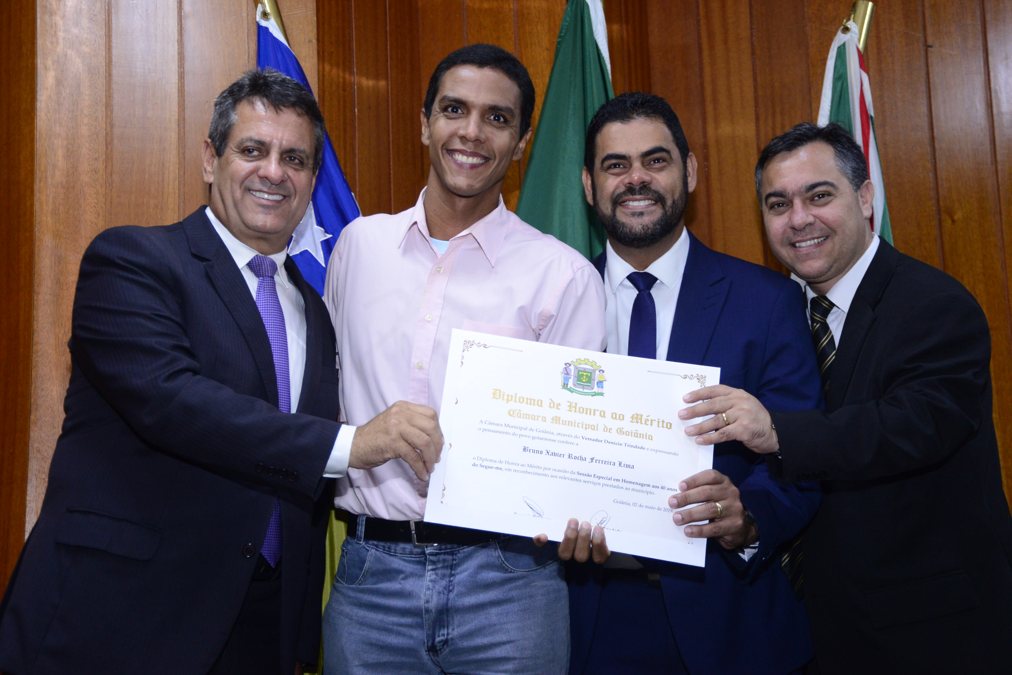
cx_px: 506
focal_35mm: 58
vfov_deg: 23.4
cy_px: 338
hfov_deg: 34.5
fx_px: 1631
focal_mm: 58
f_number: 5
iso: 2500
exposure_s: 1/125
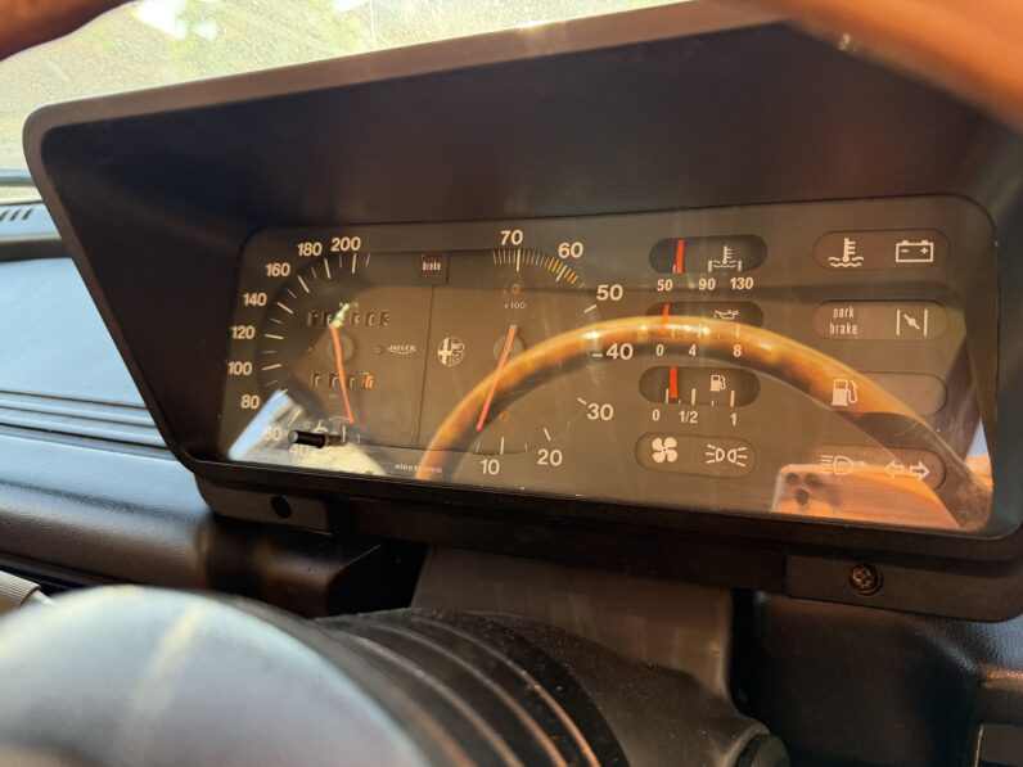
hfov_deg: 71.6
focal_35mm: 24
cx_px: 512
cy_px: 384
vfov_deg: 56.8
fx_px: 709
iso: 200
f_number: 1.78
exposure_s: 1/188
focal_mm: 6.76
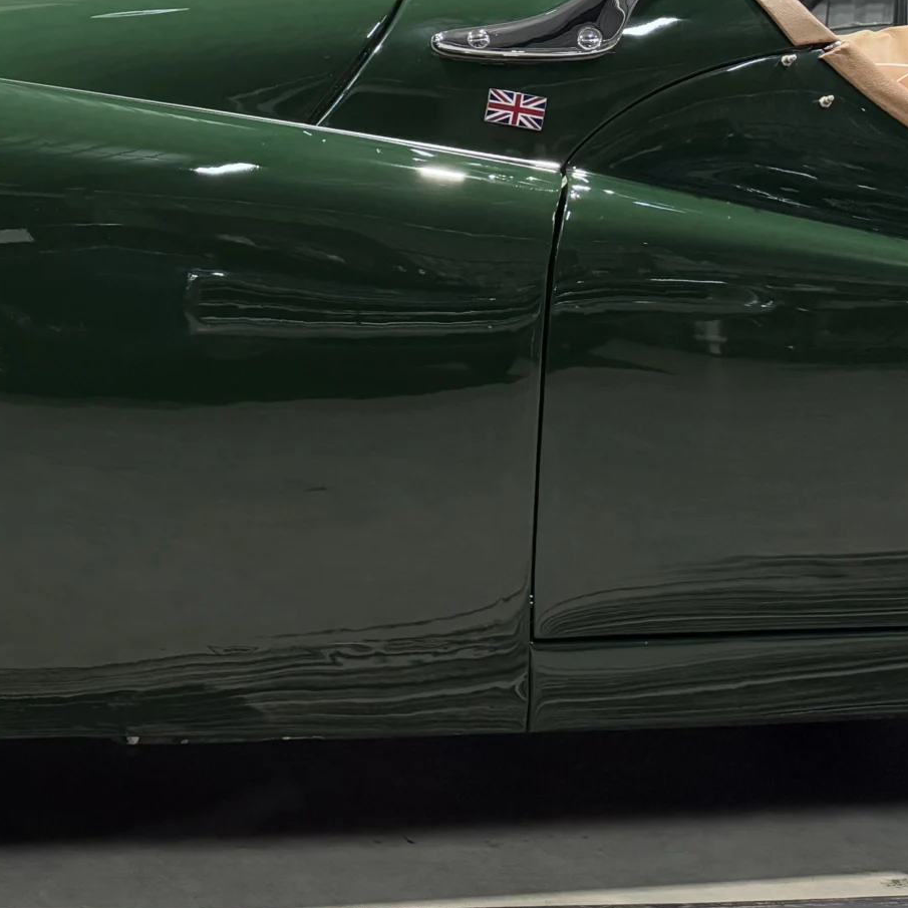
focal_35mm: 60
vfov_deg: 28.6
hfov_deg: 24.5
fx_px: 1781
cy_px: 408
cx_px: -315
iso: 500
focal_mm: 6.76
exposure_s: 1/50
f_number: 1.78
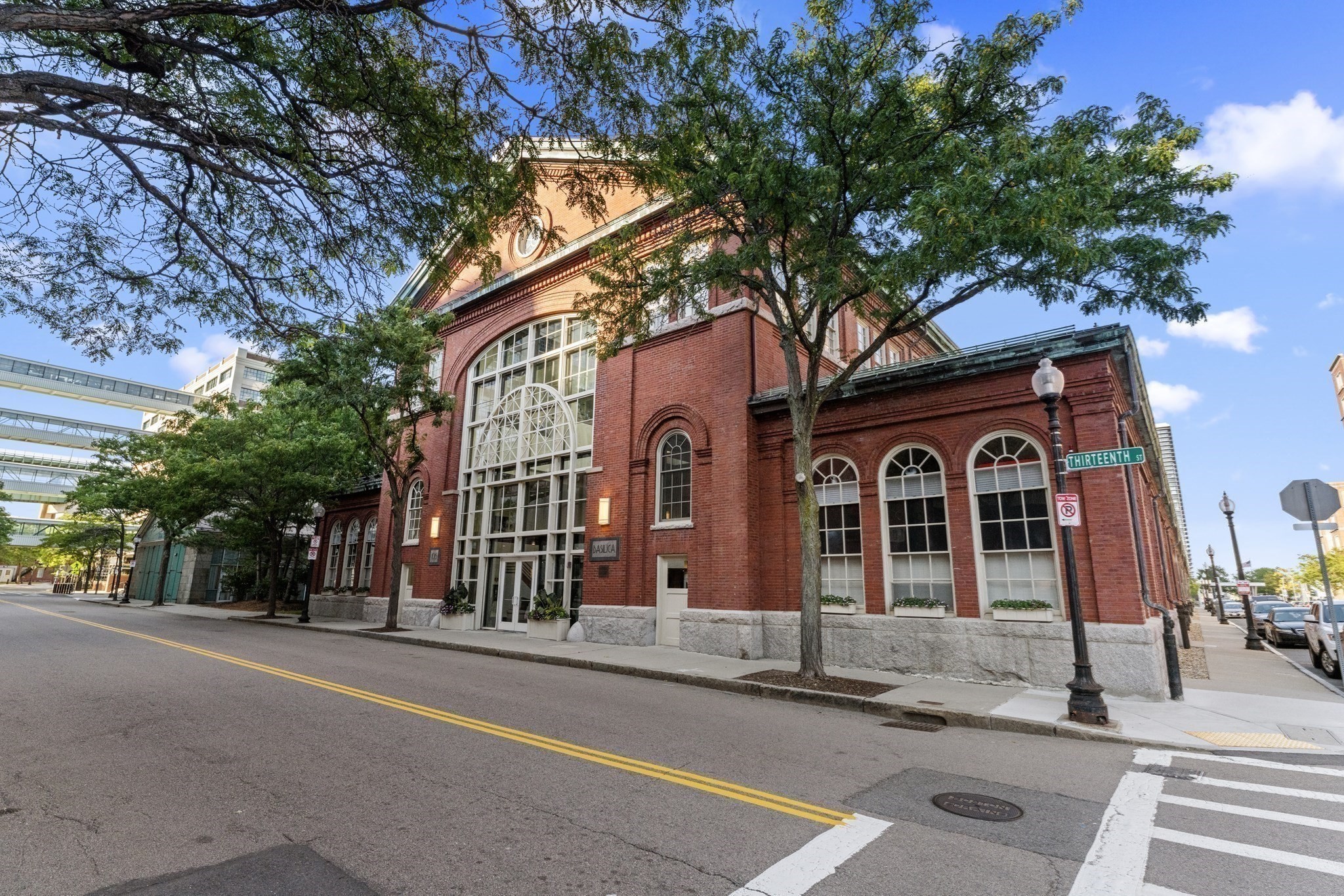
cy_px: 448
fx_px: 627
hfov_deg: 94.0
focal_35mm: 17
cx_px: 672
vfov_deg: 71.1
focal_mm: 16.8
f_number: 11
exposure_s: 1/320
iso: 1600
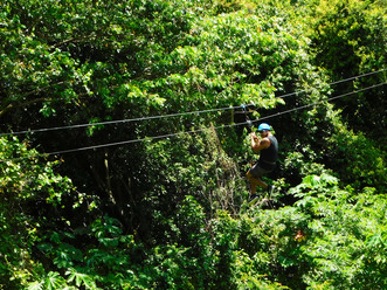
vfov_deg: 19.1
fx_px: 861
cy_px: 135
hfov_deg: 25.3
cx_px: 209
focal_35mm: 77
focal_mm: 9
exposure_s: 1/500
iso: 125
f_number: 3.8
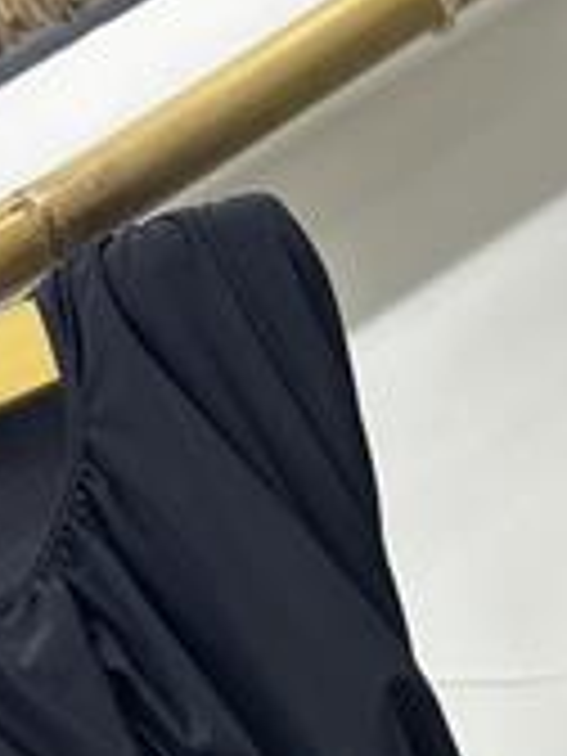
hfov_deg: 13.0
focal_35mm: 114
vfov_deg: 16.7
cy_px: 855
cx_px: 387
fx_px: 2490
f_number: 1.78
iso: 125
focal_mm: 6.86
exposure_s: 1/100
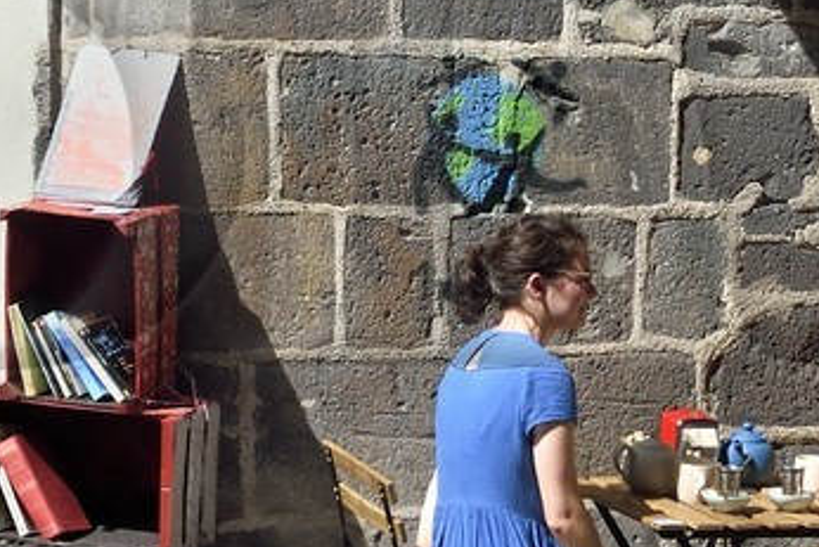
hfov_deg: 13.1
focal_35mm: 157
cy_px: -19
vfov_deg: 8.7
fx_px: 3573
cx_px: 294
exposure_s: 1/250
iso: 200
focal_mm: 34
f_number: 11
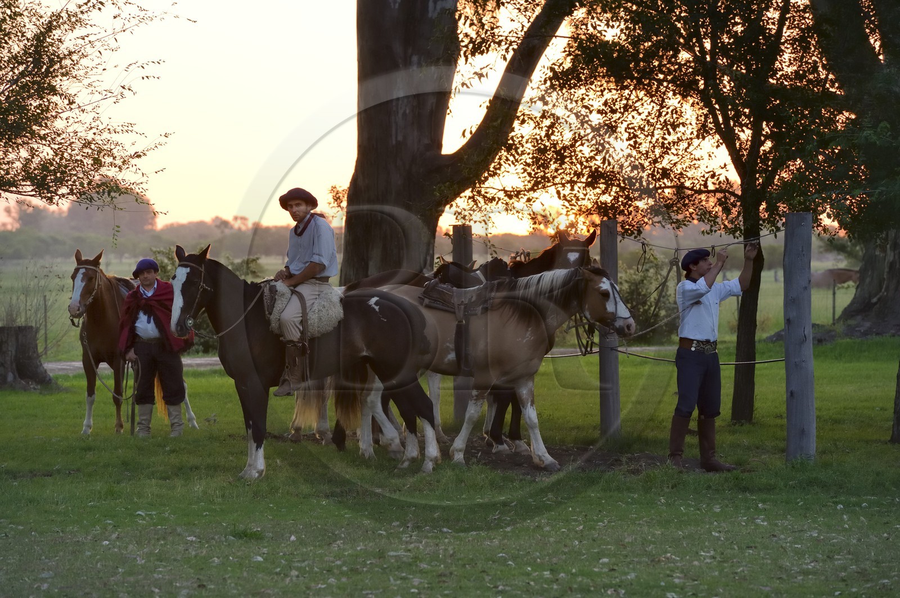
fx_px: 4996
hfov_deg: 10.3
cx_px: 450
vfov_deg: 6.9
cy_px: 299
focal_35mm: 200
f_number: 8
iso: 800
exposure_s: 1/100
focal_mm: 200
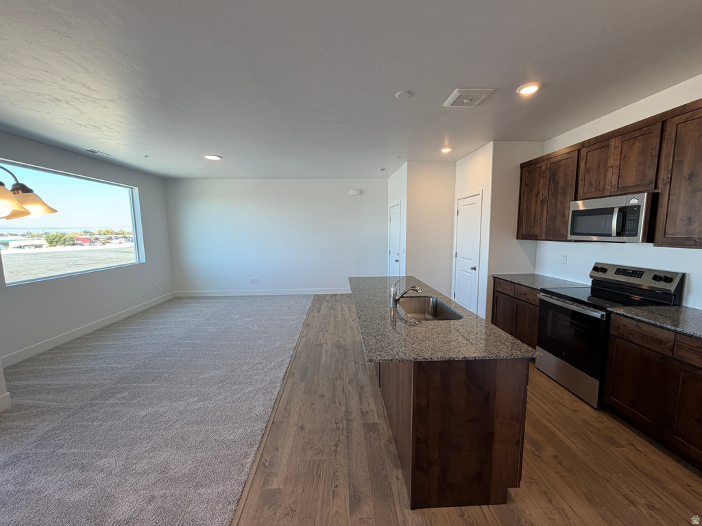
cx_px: 351
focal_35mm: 14
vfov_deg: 85.7
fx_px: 284
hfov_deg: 102.1
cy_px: 263
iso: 100
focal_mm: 2.22
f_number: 2.2
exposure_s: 1/120
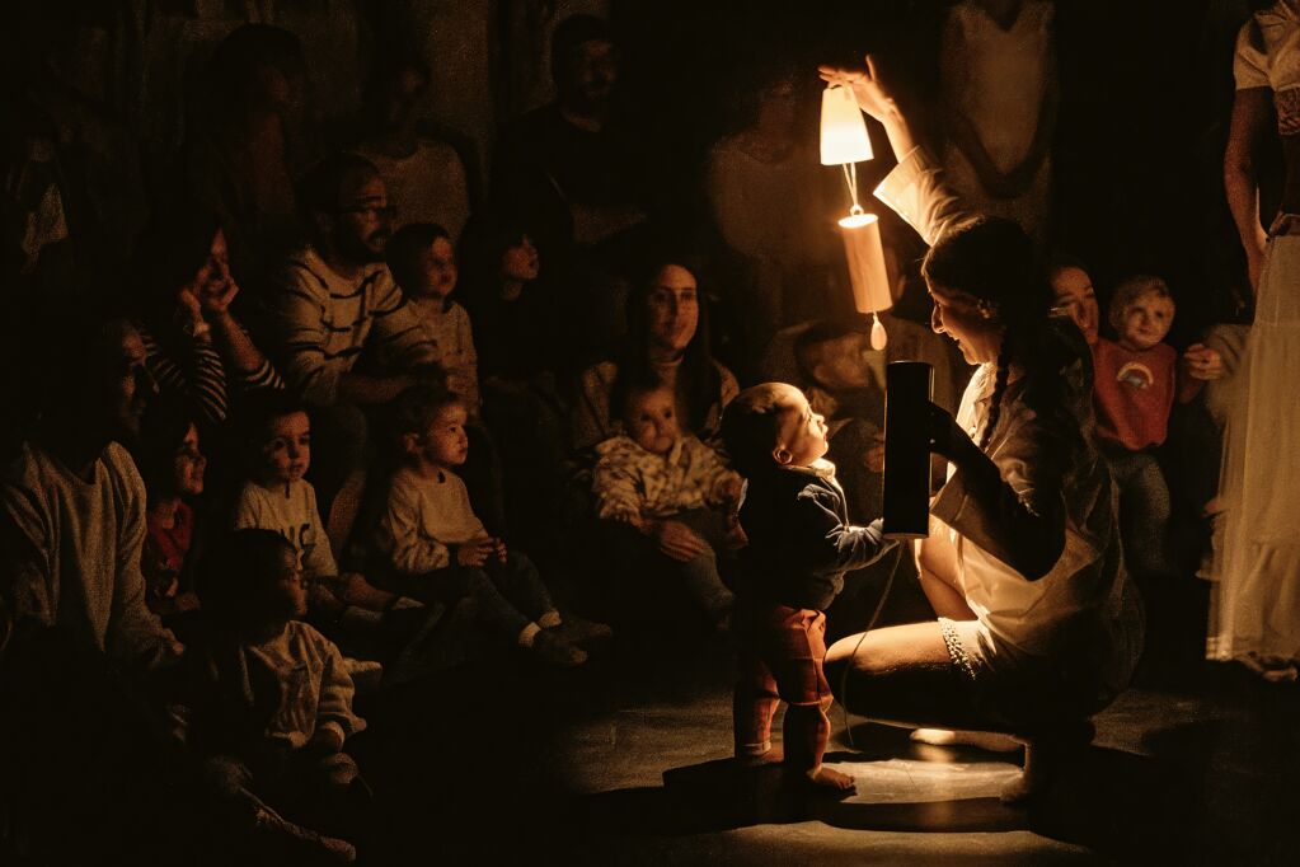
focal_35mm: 53
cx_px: 650
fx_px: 1914
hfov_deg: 37.5
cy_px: 434
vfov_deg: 25.5
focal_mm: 35
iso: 8000
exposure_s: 1/50
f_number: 1.4
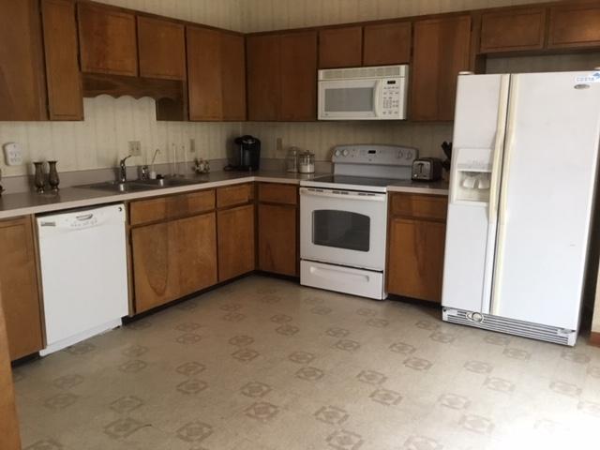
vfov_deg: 45.4
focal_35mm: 31
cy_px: 225
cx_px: 300
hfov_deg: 58.4
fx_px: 537
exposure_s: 1/30
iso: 160
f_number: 2.4
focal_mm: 3.3
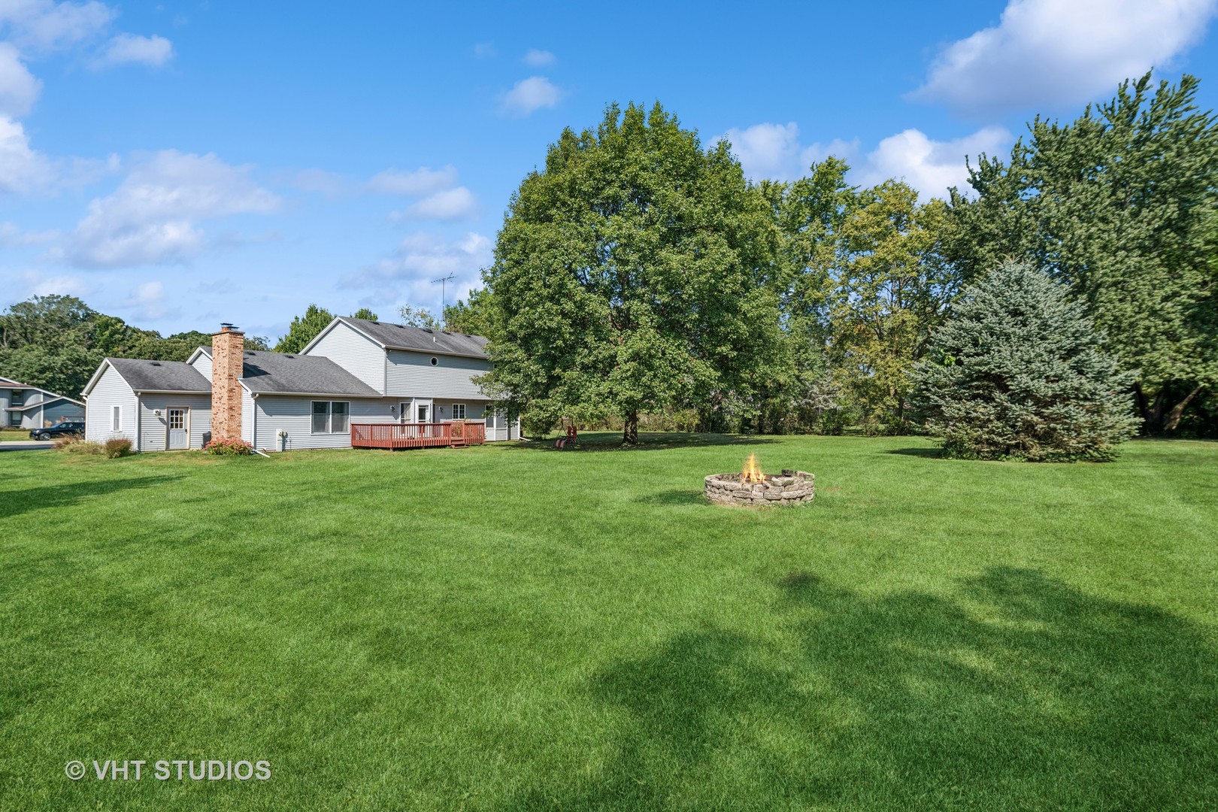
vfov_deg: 70.4
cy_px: 406
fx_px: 575
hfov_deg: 93.3
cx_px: 609
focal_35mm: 17
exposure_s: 1/640
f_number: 8
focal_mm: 17
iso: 400
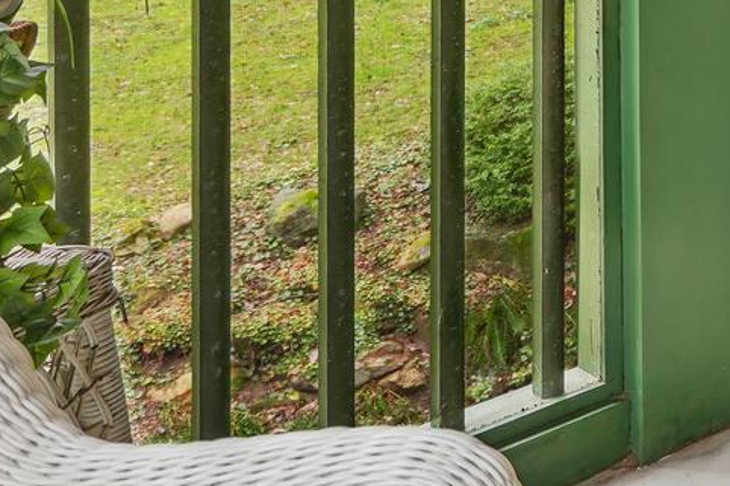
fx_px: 1378
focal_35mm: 68
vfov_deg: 17.2
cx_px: 1292
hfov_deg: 21.0
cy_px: -325
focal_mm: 16
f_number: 8
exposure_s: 1/5
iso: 200
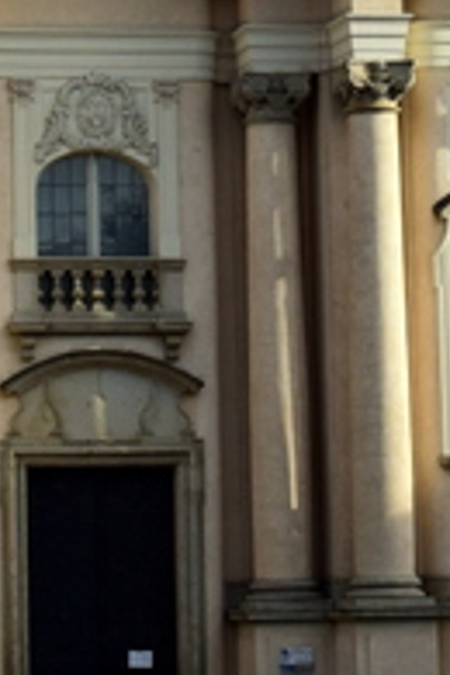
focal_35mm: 215
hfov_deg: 6.4
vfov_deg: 9.4
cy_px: -239
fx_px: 4032
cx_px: 114
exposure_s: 1/400
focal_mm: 35
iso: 400
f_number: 11
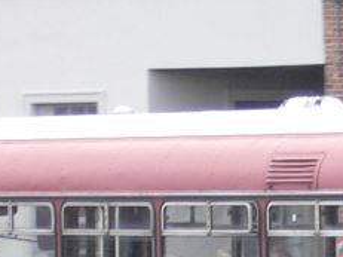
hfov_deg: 3.6
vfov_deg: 2.7
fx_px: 5397
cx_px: 500
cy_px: 357
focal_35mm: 545
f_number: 5
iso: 100
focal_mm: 17.4
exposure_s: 1/20
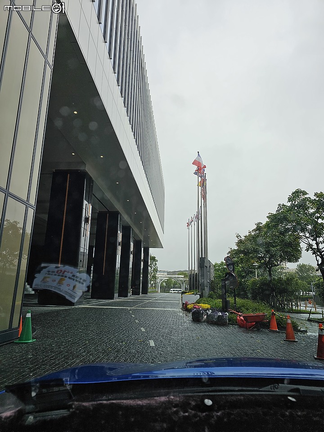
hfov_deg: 58.9
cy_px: 216
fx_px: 287
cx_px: 162
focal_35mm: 23
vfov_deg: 73.9
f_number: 1.7
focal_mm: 6.3
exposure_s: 1/965
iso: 12
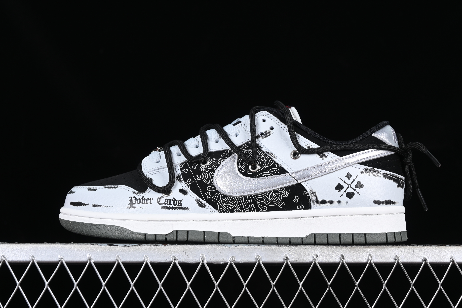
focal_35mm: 75
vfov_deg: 18.2
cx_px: 231
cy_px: 154
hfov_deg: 27.0
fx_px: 962
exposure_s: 1/60
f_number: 7.1
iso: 160
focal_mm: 50
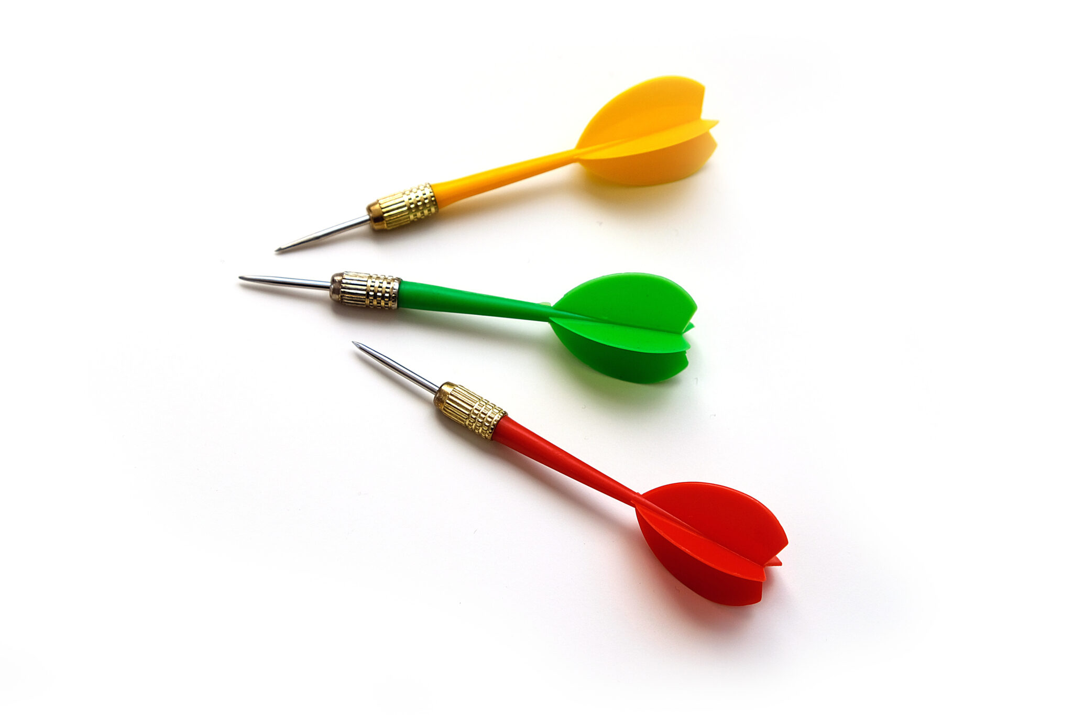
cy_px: 358
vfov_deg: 16.5
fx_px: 2473
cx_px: 536
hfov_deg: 24.5
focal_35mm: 83
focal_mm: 55
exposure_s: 1/200
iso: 200
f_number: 5.6
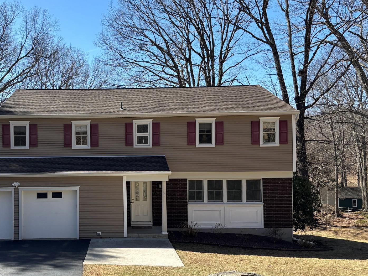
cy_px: 153
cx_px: 102
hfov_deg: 47.5
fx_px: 404
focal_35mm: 38
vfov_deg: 37.7
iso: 50
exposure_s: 1/1695
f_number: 1.6
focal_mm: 5.96
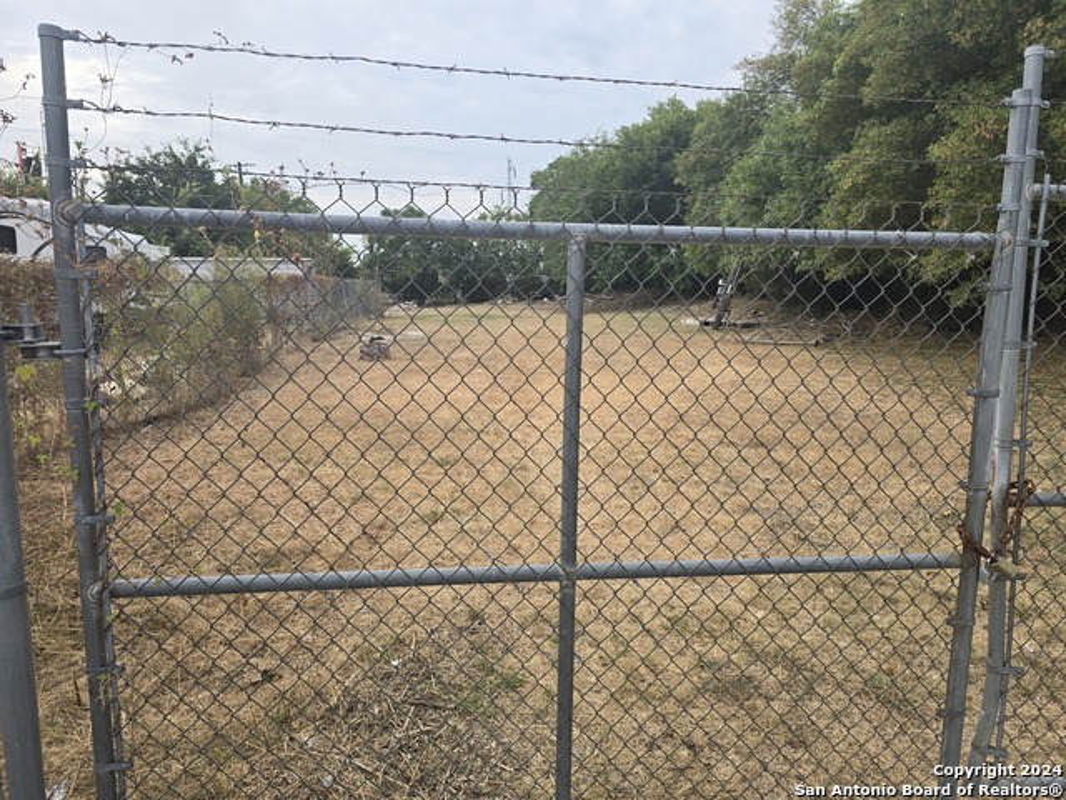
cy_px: 400
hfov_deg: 73.9
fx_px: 708
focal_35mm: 23
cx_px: 533
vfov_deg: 58.9
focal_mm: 6.3
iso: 12
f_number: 1.7
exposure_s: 1/398
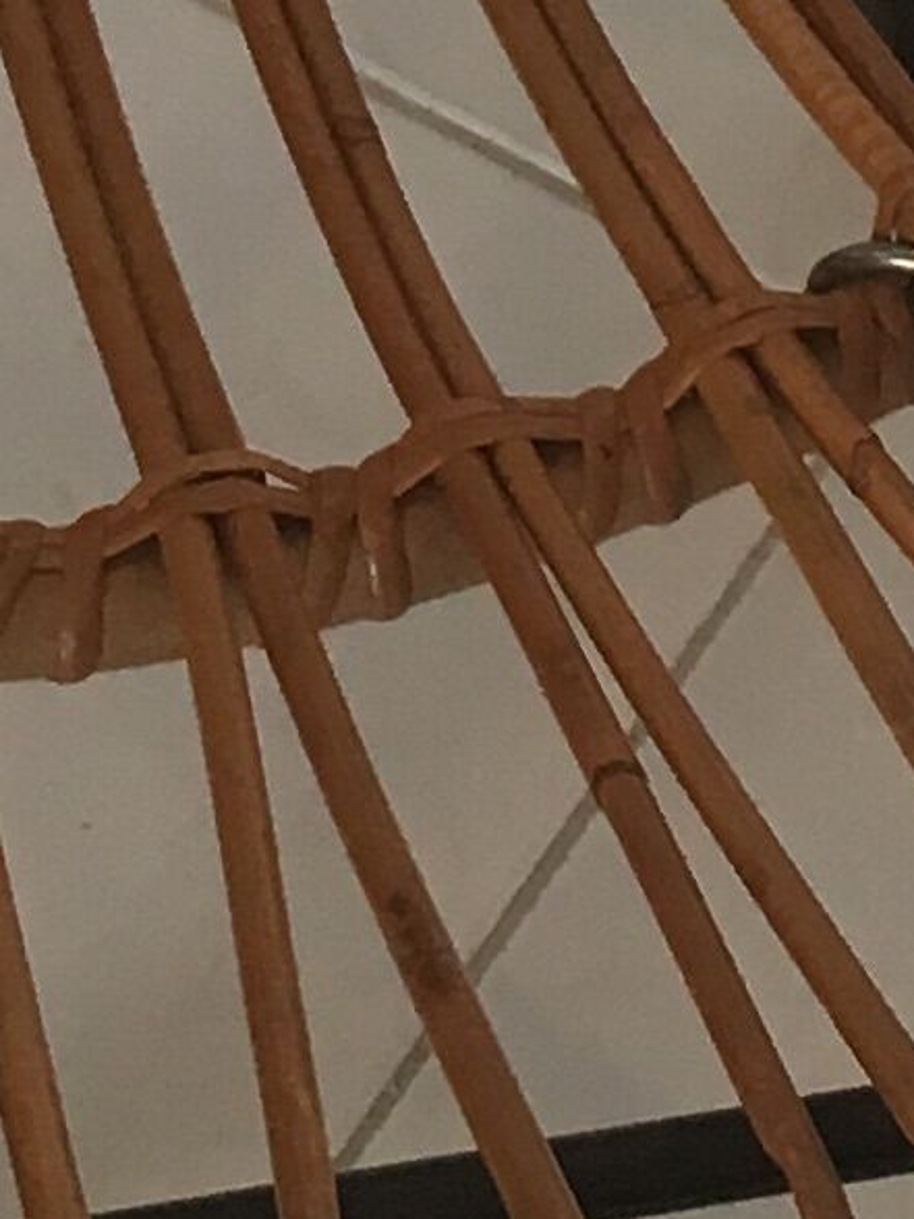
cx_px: -50
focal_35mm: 199
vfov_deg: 9.6
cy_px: -647
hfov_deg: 7.4
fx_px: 7006
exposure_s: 1/33
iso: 64
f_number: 2.2
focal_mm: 4.15
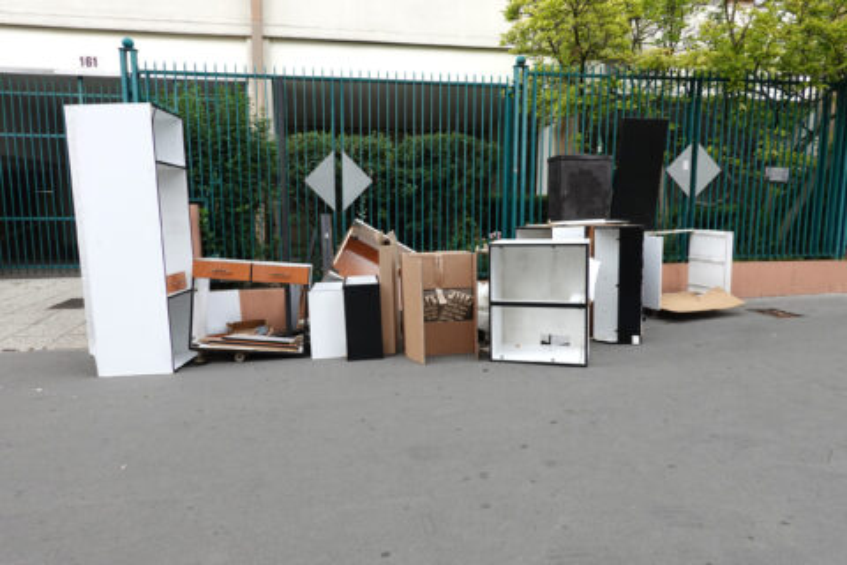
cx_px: 424
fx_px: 565
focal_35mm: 24
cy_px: 282
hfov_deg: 73.7
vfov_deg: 53.1
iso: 250
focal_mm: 9
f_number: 5
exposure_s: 1/100
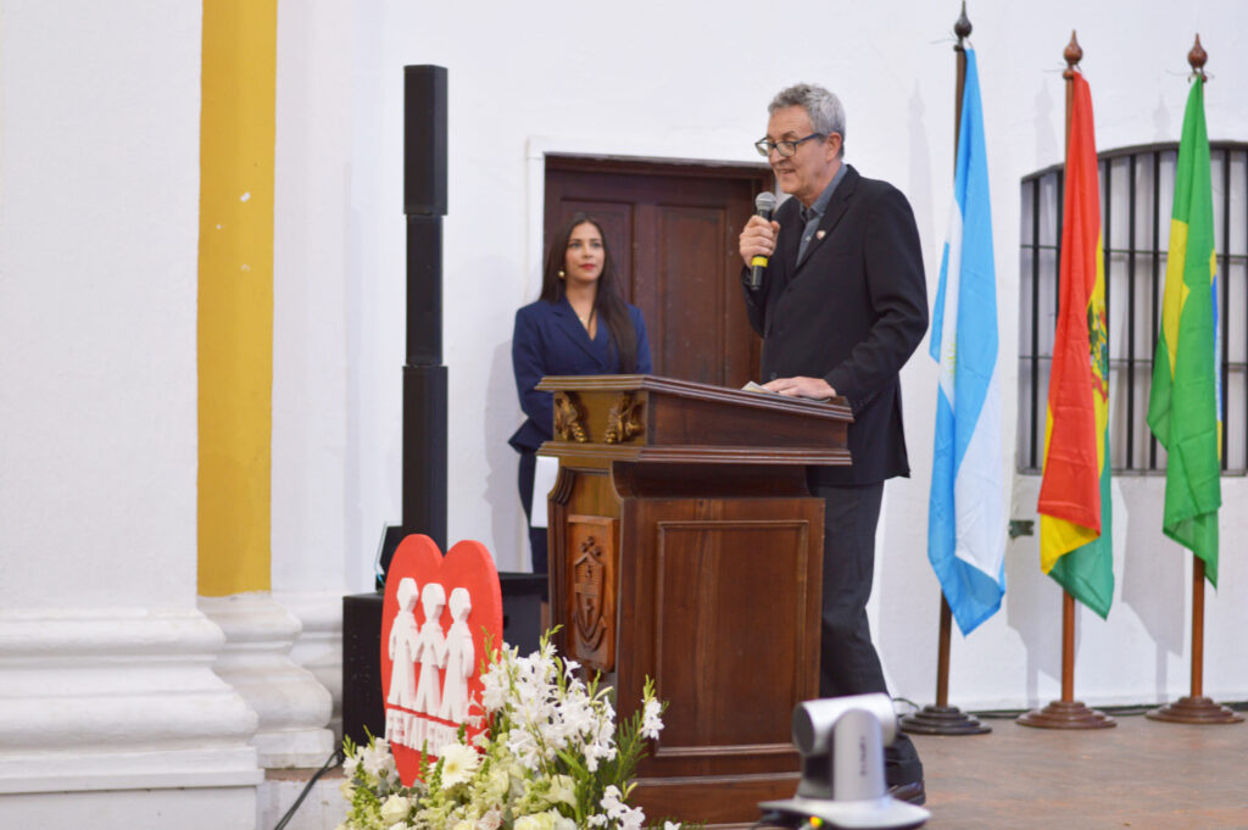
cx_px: 624
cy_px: 415
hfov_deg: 27.0
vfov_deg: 18.2
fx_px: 2598
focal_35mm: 75
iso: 400
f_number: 1.8
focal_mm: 50
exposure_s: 1/50
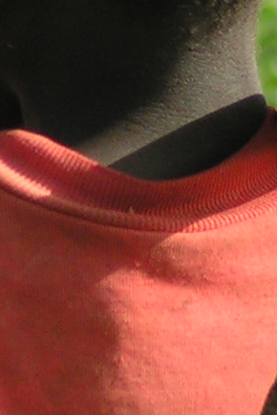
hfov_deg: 0.7
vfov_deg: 1.1
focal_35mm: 1861
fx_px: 21477
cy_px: 149
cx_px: 113
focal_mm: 58
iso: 50
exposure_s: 1/400
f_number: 4
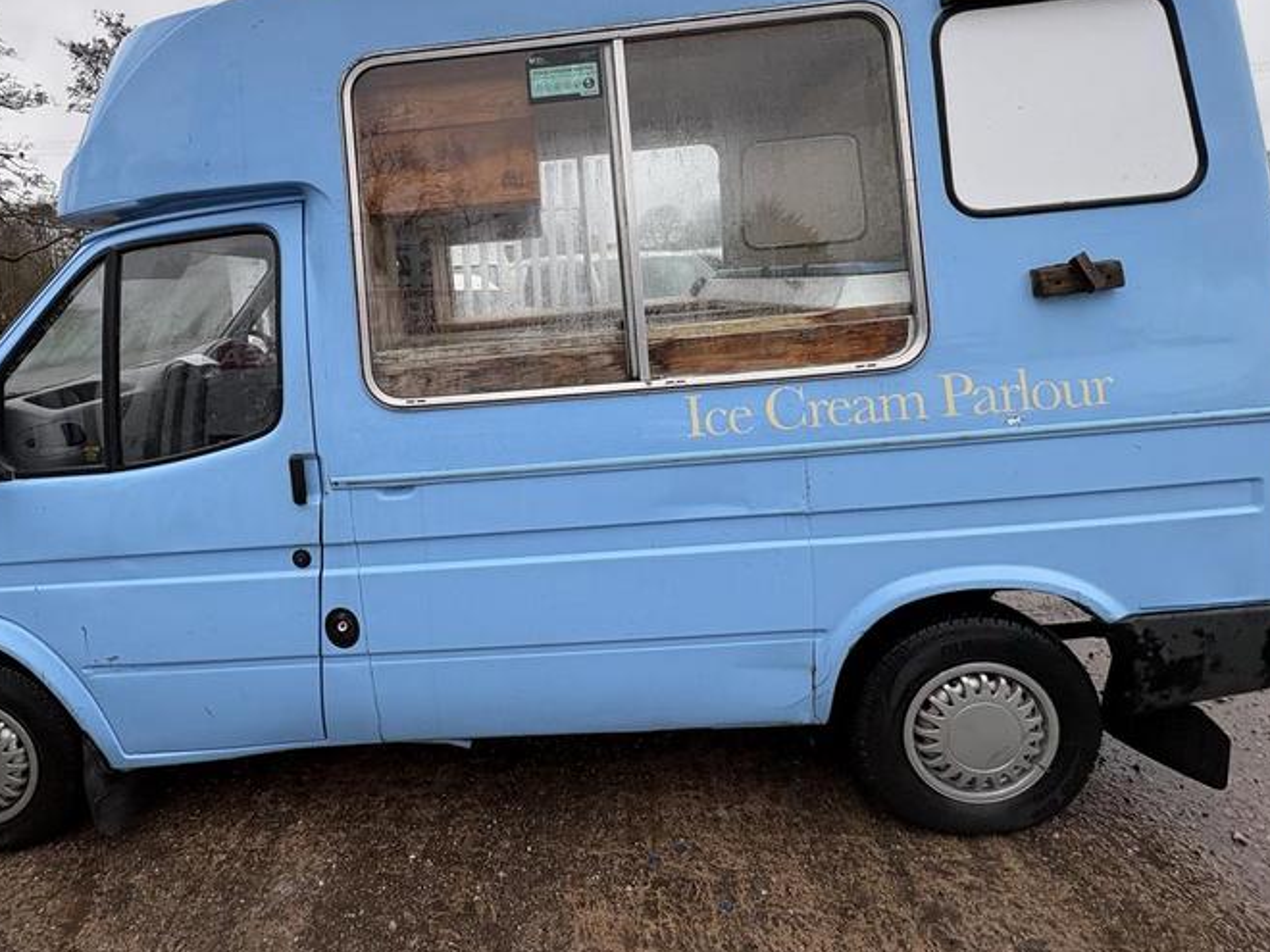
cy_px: 348
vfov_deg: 67.5
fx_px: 697
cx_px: 495
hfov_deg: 83.4
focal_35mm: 19
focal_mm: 2.22
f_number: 2.2
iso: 50
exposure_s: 1/99
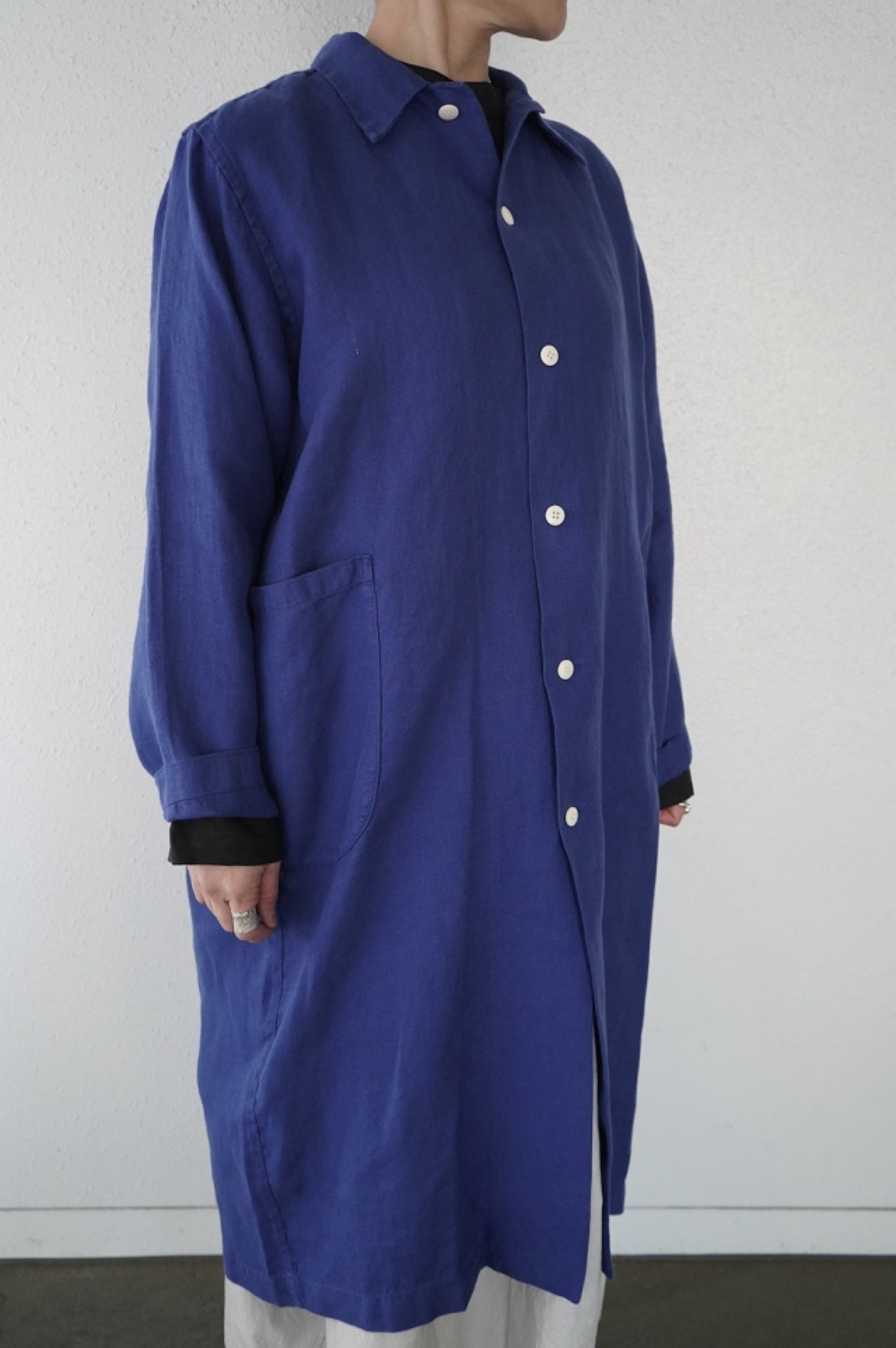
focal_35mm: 36
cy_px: 674
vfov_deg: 53.2
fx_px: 1346
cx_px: 448
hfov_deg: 36.8
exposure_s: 1/160
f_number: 5.6
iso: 4000
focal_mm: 36
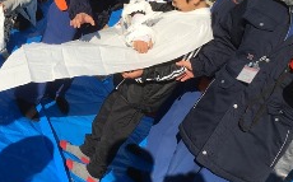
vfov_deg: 21.4
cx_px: 92
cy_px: 53
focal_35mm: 60
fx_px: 478
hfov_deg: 33.7
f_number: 2.2
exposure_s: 1/2404
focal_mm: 4.15
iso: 25
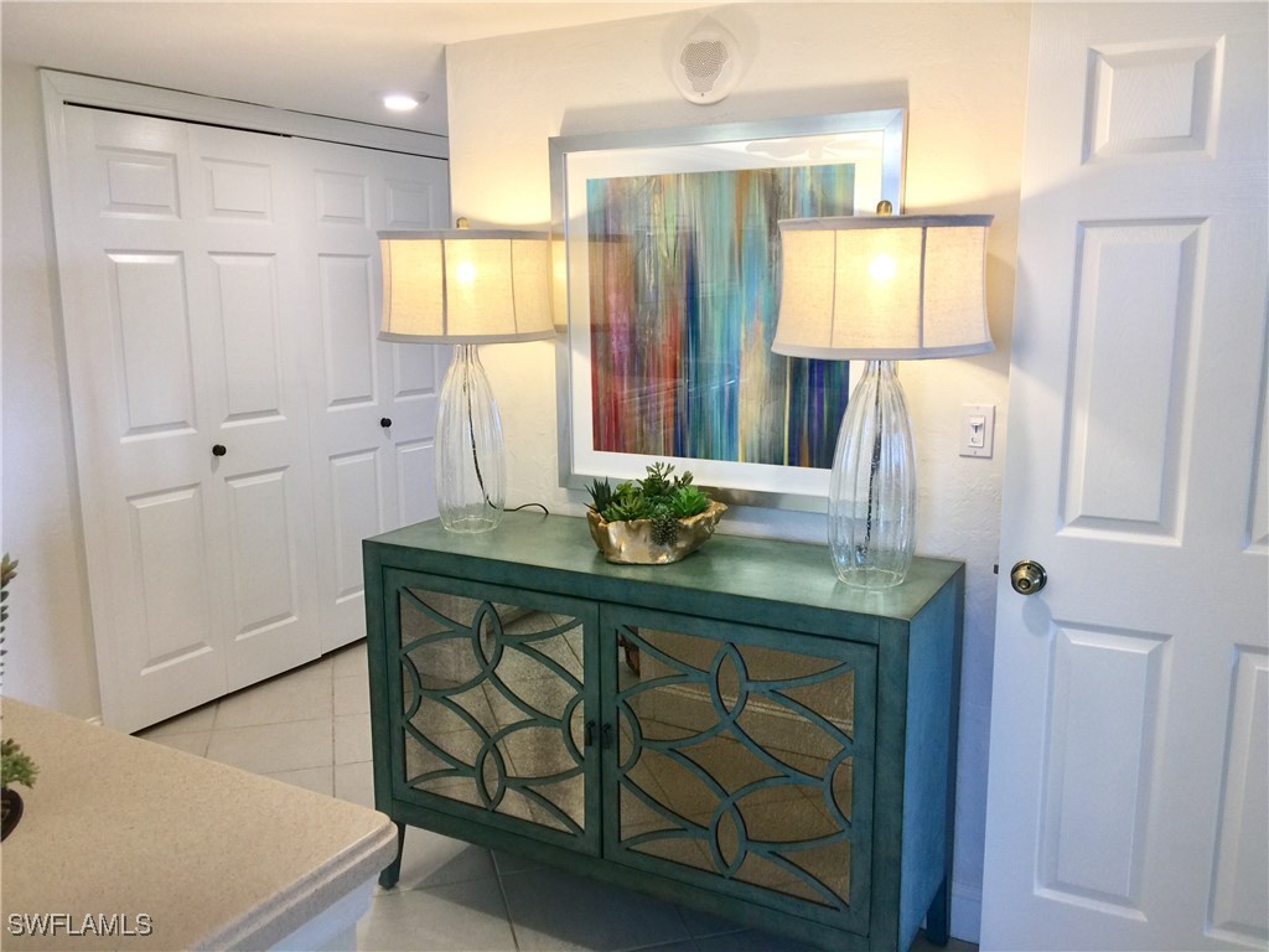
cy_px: 476
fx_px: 1063
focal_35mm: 29
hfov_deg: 61.7
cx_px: 634
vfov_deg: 48.2
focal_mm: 4.15
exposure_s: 1/30
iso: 32
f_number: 2.2
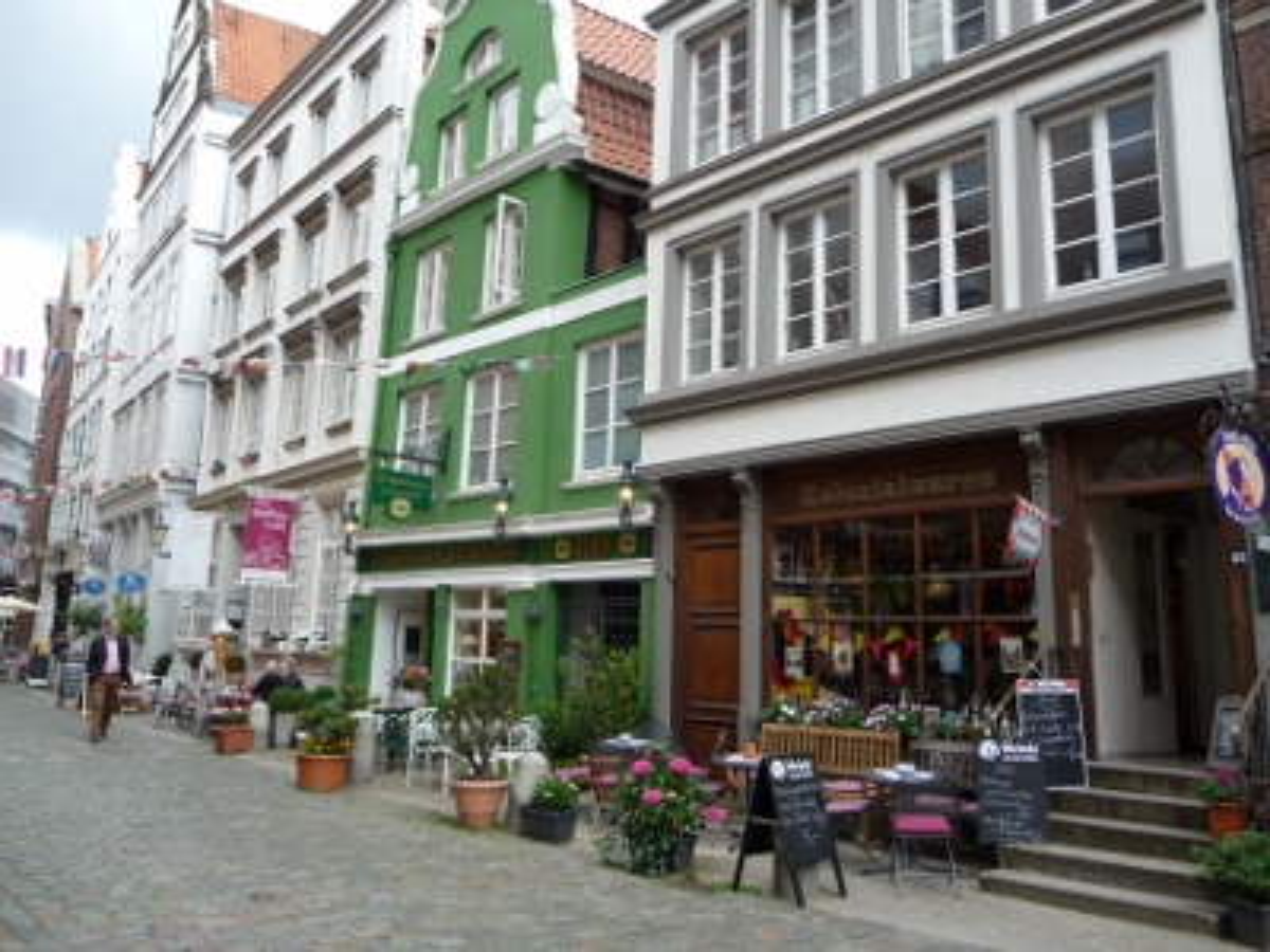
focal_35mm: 30
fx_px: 1101
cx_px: 635
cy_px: 476
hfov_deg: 60.0
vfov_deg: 46.8
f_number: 3.4
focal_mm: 5
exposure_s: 1/250
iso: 100
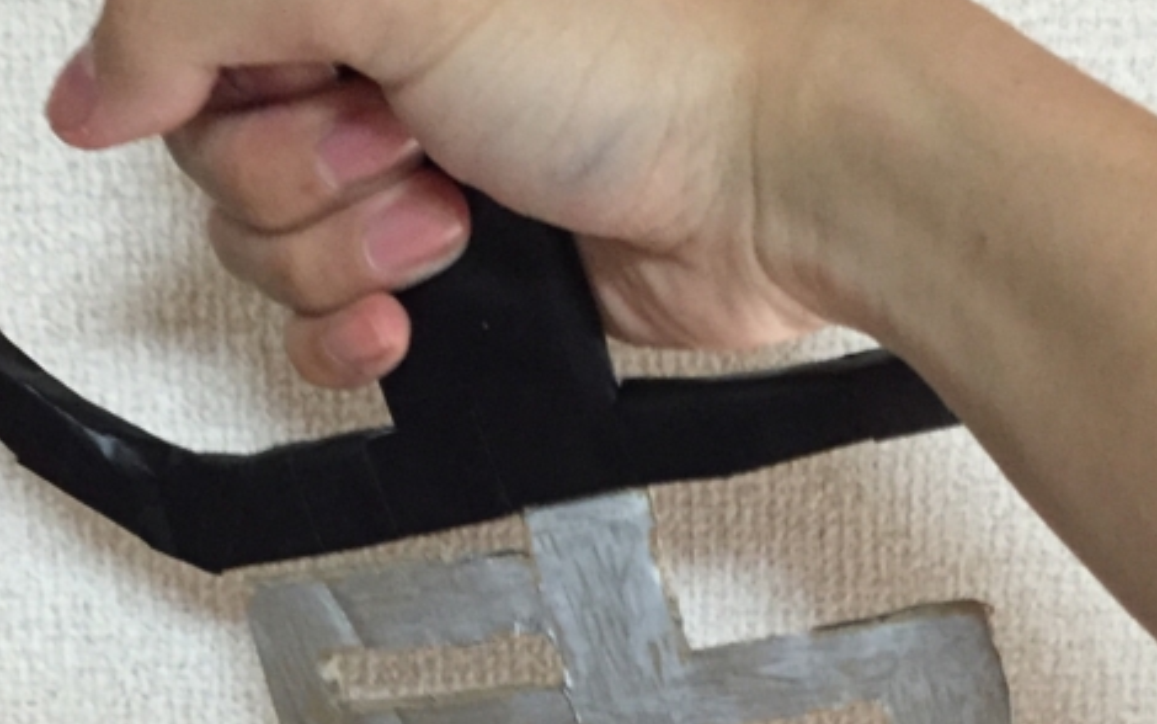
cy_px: 837
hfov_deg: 30.6
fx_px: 2113
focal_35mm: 67
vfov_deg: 18.5
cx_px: 527
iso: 250
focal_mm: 4.15
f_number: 2.2
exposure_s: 1/15
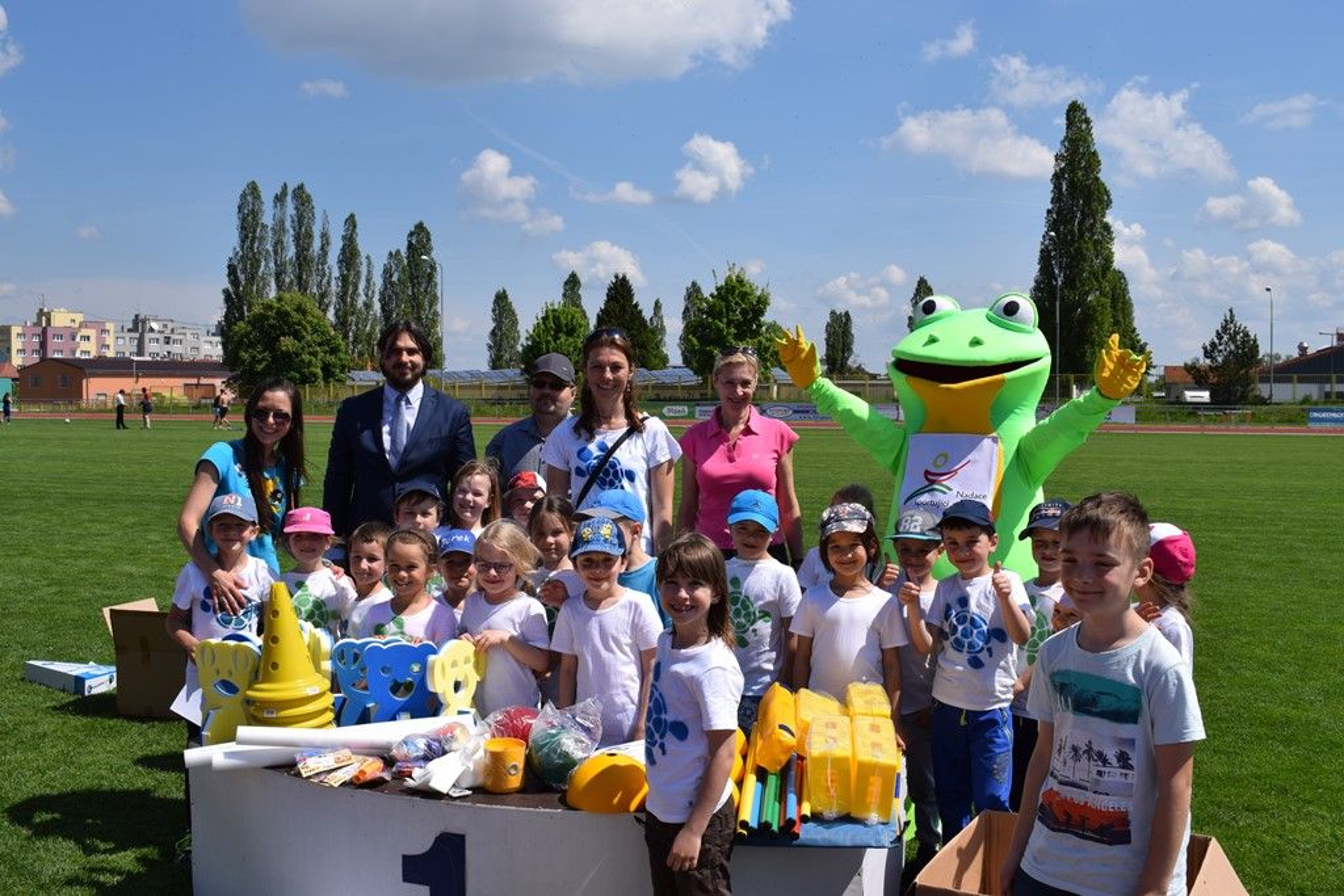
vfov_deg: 36.9
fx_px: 1344
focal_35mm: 36
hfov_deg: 53.1
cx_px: 672
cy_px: 448
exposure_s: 1/500
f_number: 11
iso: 200
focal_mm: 24
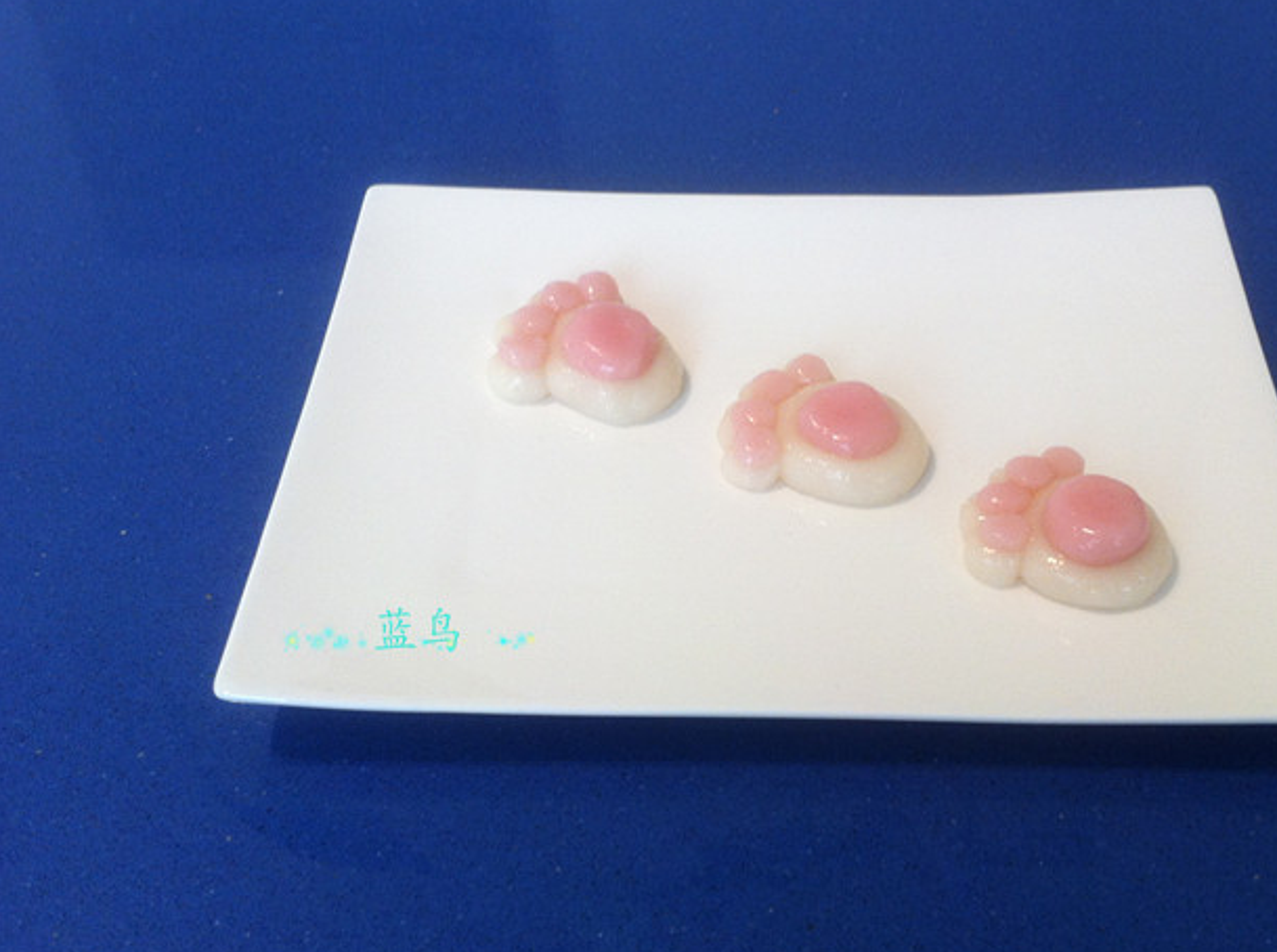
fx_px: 1693
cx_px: 770
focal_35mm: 46
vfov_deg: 31.4
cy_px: 464
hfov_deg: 41.1
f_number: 2.8
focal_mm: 3.85
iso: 80
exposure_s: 1/20
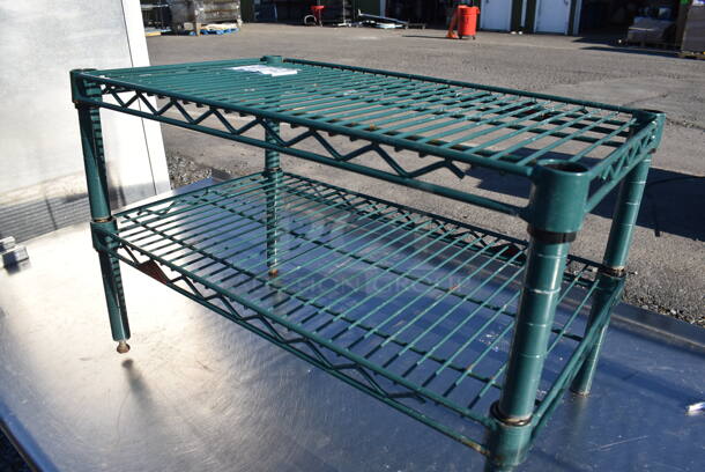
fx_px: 529
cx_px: 352
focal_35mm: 27
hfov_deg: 67.3
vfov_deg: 48.0
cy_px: 236
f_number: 8
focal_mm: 18
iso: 200
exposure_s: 1/640
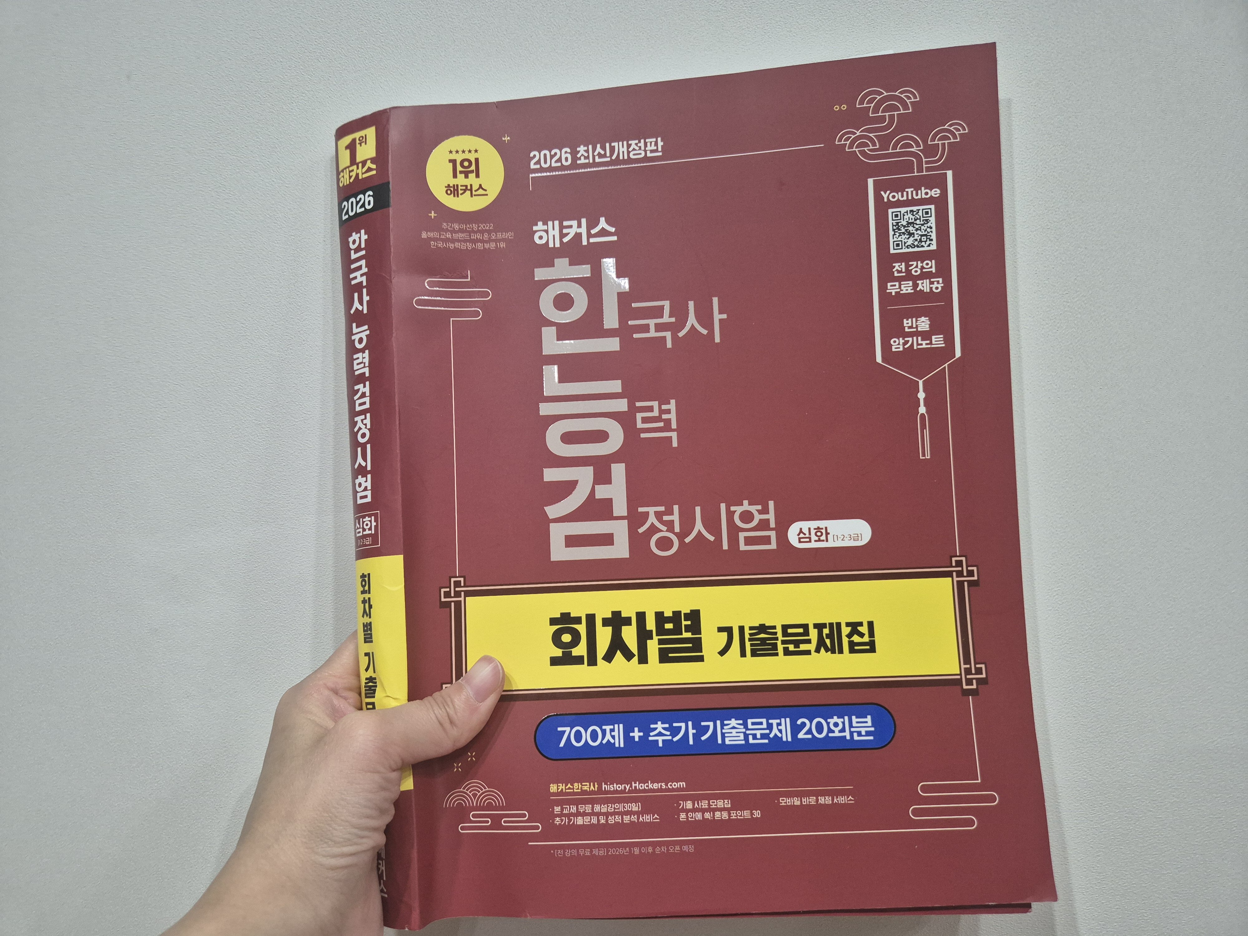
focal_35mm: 23
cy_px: 468
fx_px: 829
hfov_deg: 73.9
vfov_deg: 58.9
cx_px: 624
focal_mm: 5.4
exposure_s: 1/120
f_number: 1.8
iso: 640
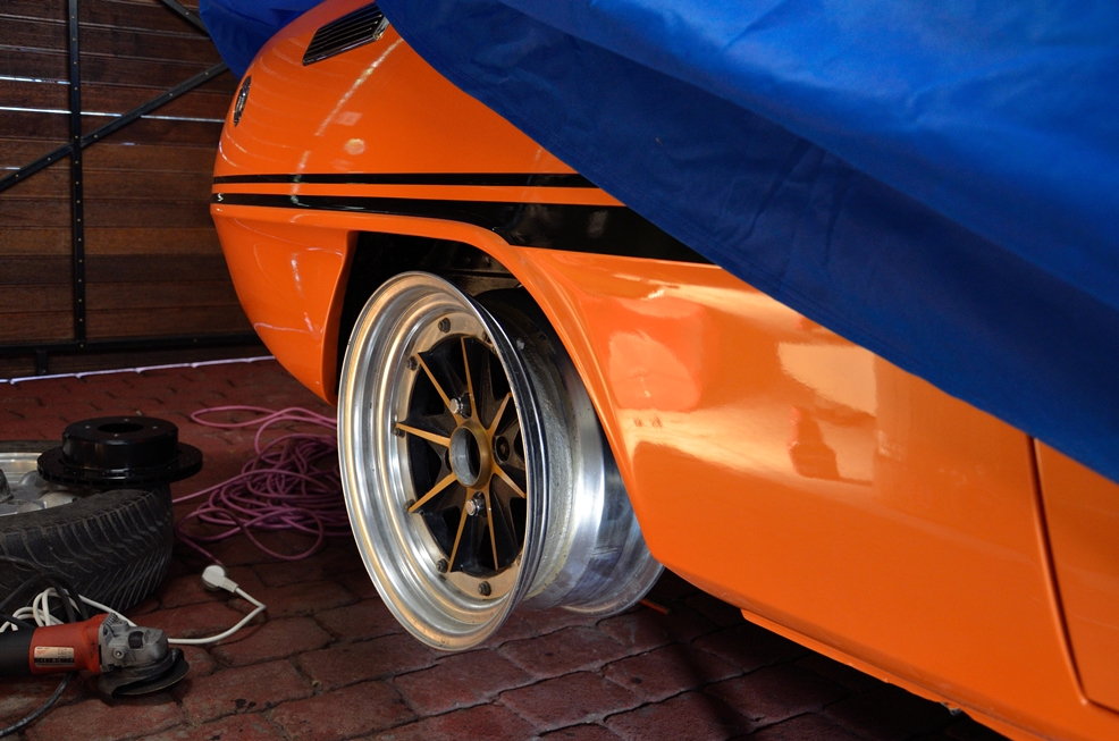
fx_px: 1163
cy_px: 370
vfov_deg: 35.3
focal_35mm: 38
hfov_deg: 51.4
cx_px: 560
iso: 1100
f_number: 4
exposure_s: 1/30
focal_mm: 25
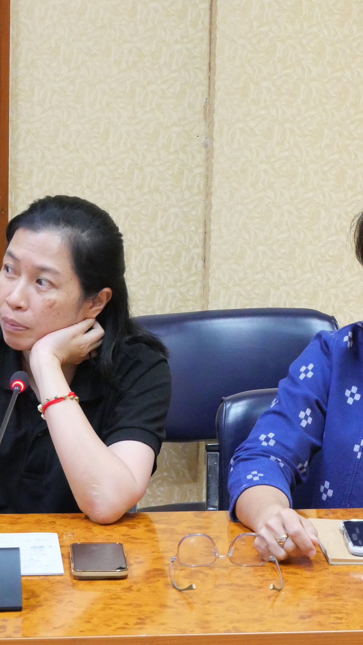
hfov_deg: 10.0
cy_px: 328
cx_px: 235
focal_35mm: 121
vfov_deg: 17.7
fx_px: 2070
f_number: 7.1
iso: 3200
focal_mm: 36
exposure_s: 1/15
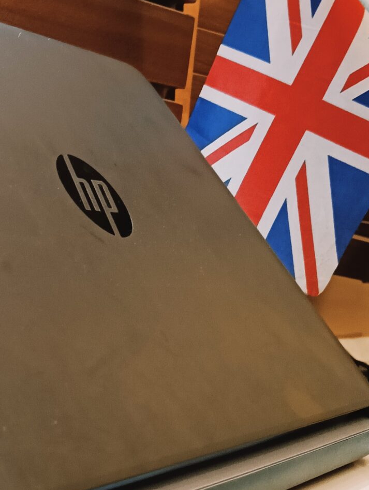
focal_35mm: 73
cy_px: 239
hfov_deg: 19.2
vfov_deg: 26.6
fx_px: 1035
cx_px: -56
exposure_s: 1/33.3
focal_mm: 3.98
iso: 320
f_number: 1.8
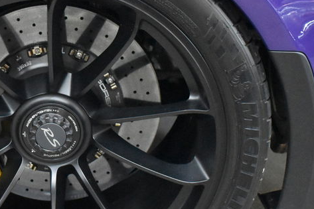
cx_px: 40
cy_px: 113
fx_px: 793
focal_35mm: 91
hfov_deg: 21.9
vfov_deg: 15.0
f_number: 4.2
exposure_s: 1/125
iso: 8000
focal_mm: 28
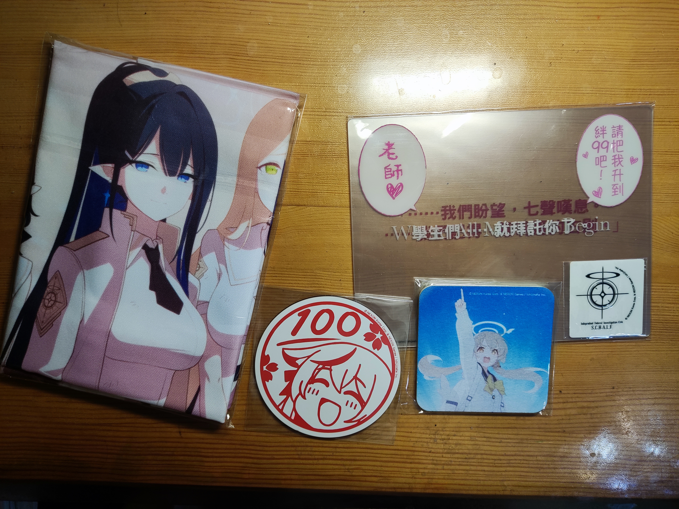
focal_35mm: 26
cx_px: 340
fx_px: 510
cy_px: 254
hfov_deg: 67.3
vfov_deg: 53.1
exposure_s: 1/50
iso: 61
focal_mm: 4.74
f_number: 1.79
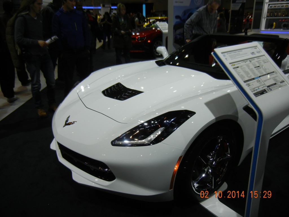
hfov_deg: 60.0
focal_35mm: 30
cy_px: 108
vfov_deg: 46.8
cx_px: 144
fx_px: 250
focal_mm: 5.4
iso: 160
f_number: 3.5
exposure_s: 1/198
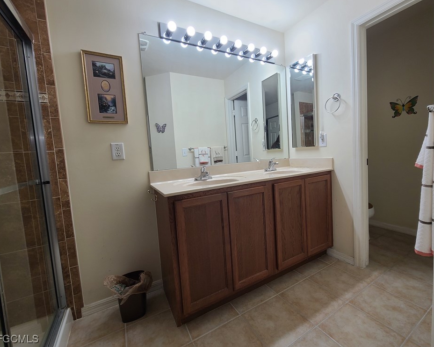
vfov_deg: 87.9
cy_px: 170
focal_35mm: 14
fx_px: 180
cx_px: 233
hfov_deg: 100.5
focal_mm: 2.2
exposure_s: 1/60
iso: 64
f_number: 2.2
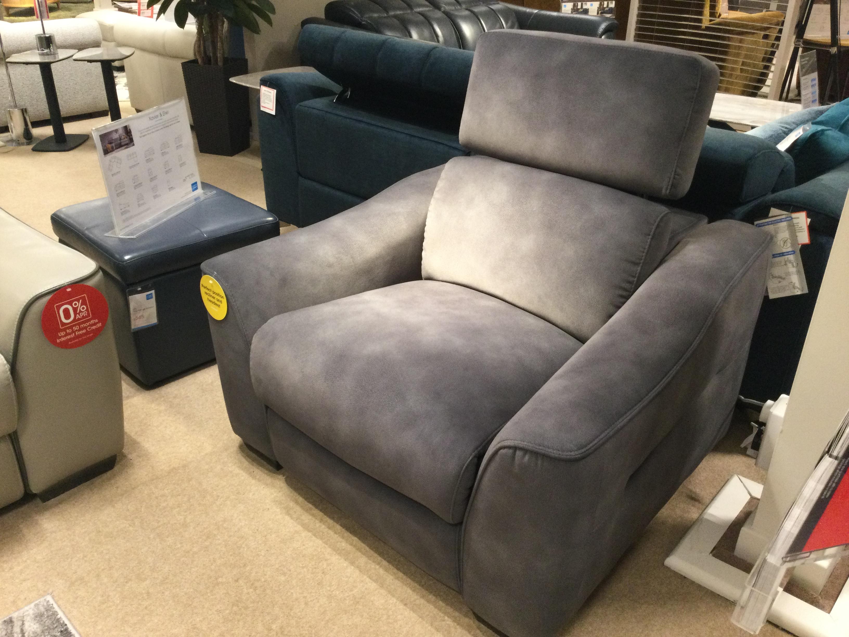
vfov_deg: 45.4
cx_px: 424
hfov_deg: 58.4
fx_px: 760
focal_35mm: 31
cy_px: 318
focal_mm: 3.3
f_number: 2.4
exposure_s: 1/33
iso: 160
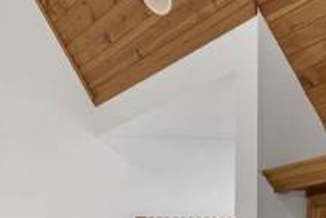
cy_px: 280
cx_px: -187
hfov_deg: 19.3
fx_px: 815
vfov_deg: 14.6
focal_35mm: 90
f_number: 9
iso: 320
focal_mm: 15
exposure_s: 1.6
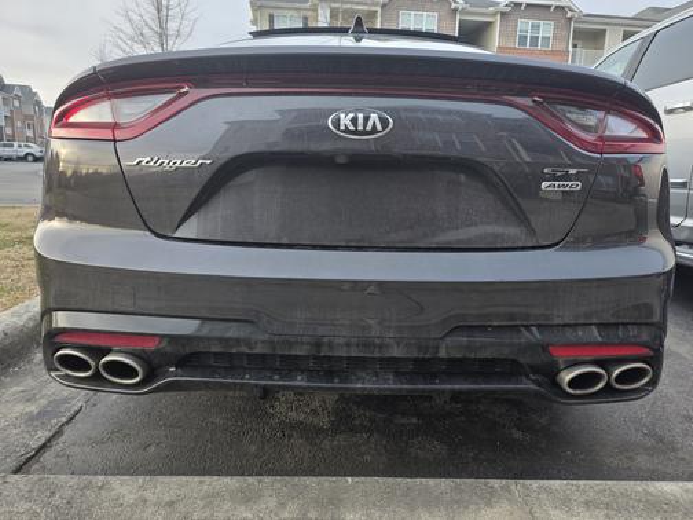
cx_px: 346
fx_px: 460
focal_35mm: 23
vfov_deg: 58.9
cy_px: 260
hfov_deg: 73.9
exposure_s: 1/182
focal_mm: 6.3
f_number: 1.7
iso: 64
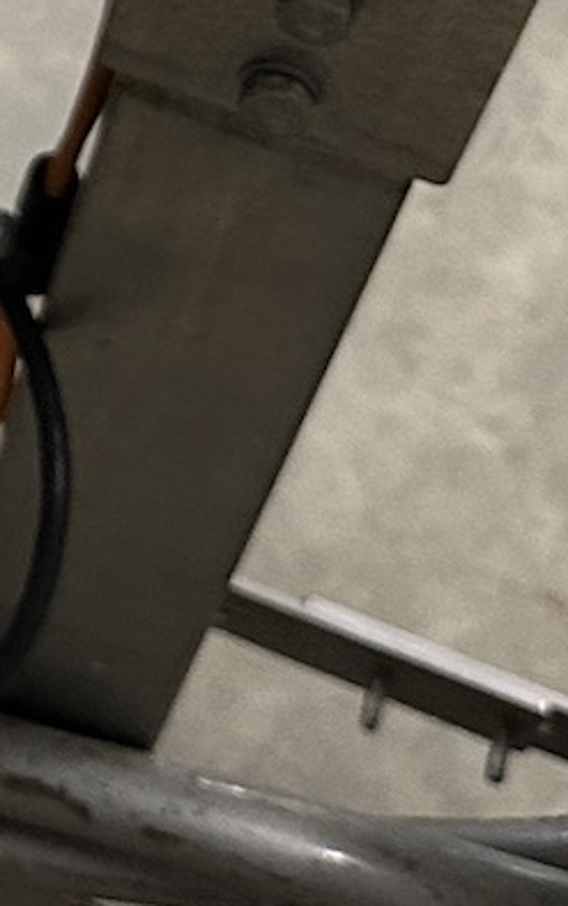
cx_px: -777
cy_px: -469
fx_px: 3188
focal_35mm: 129
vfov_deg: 15.0
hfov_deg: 9.2
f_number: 1.78
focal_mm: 6.86
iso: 250
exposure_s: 1/50
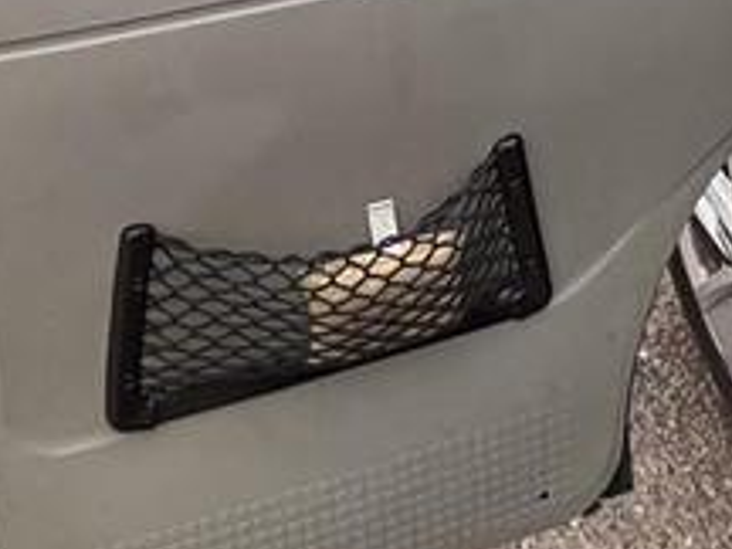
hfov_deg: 33.0
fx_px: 1226
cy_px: -264
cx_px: 254
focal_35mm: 58
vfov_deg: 21.4
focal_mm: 2.22
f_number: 2.2
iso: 250
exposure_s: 1/64
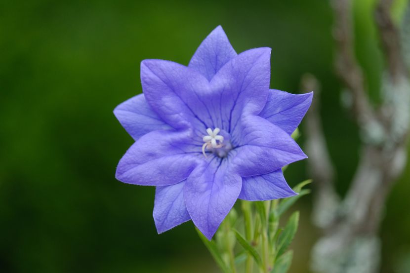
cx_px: 205
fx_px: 3416
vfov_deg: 4.6
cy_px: 136
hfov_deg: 6.9
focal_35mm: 300
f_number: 4.8
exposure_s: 1/1600
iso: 800
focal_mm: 200
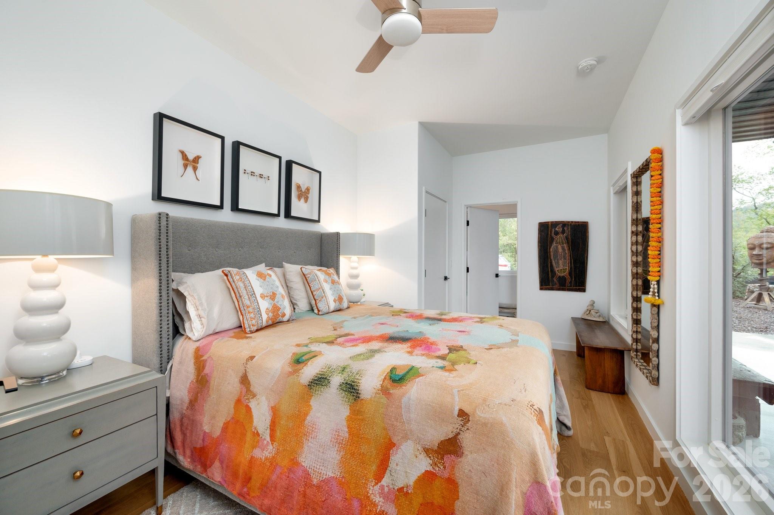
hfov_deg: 104.3
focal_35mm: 14
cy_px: 258
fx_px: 301
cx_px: 387
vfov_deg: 81.1
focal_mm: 14
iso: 200
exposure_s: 1.3
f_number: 8
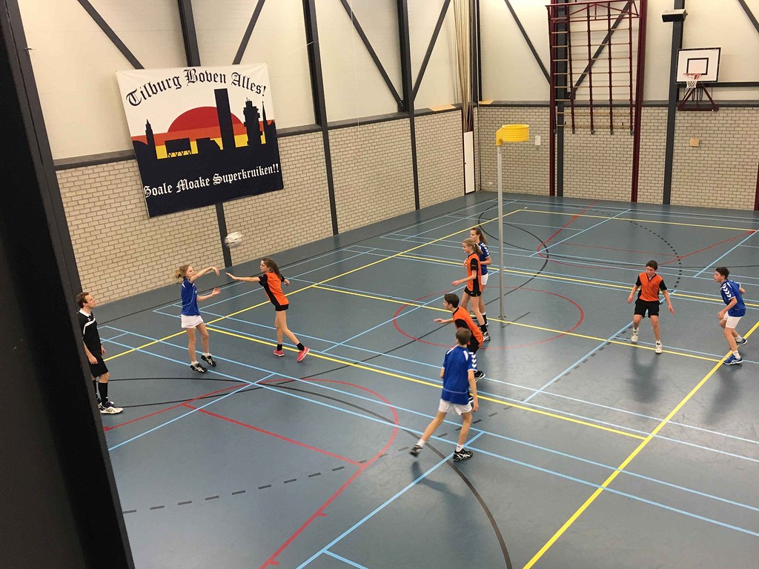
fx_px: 636
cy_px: 284
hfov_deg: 61.7
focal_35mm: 29
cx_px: 380
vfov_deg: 48.2
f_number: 2.2
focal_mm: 4.15
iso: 64
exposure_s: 1/33
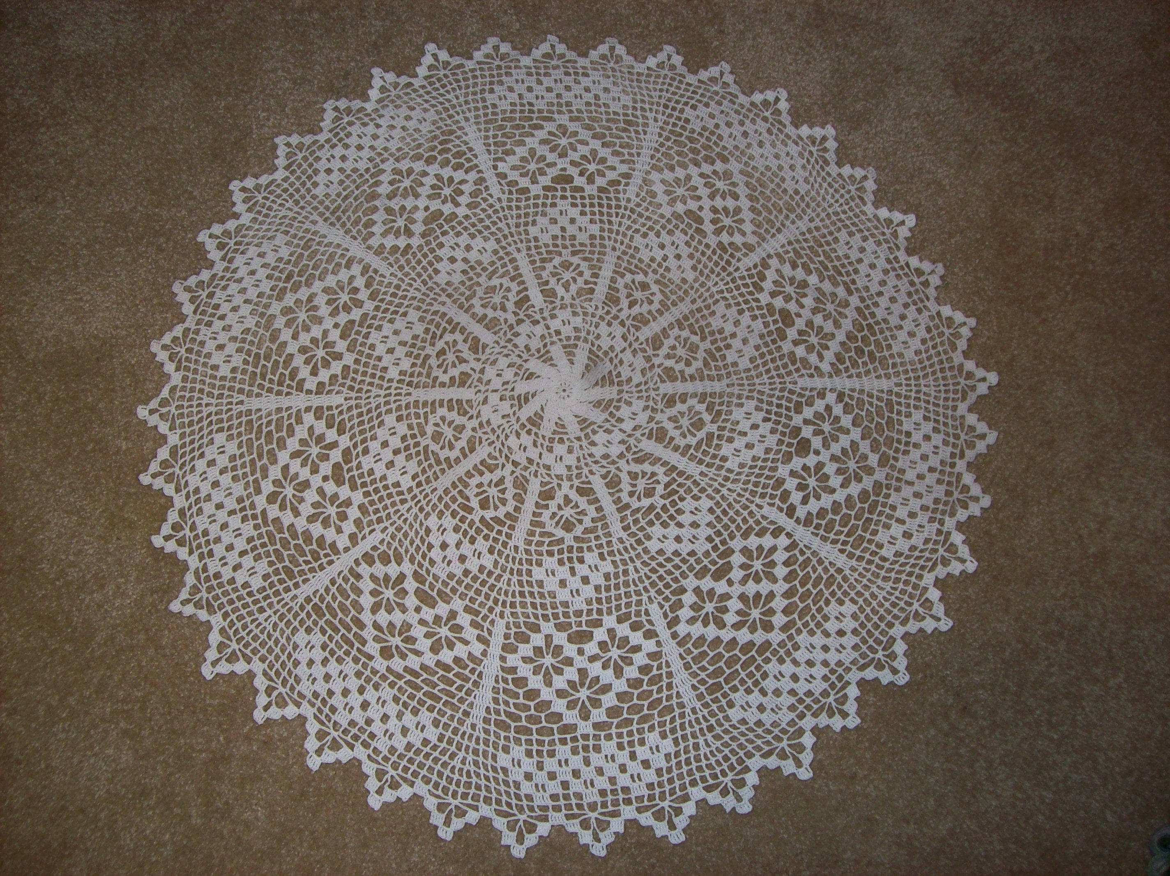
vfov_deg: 39.6
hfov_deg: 51.4
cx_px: 585
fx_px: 1216
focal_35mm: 36
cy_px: 438
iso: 80
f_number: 2.7
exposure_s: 1/64
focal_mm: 6
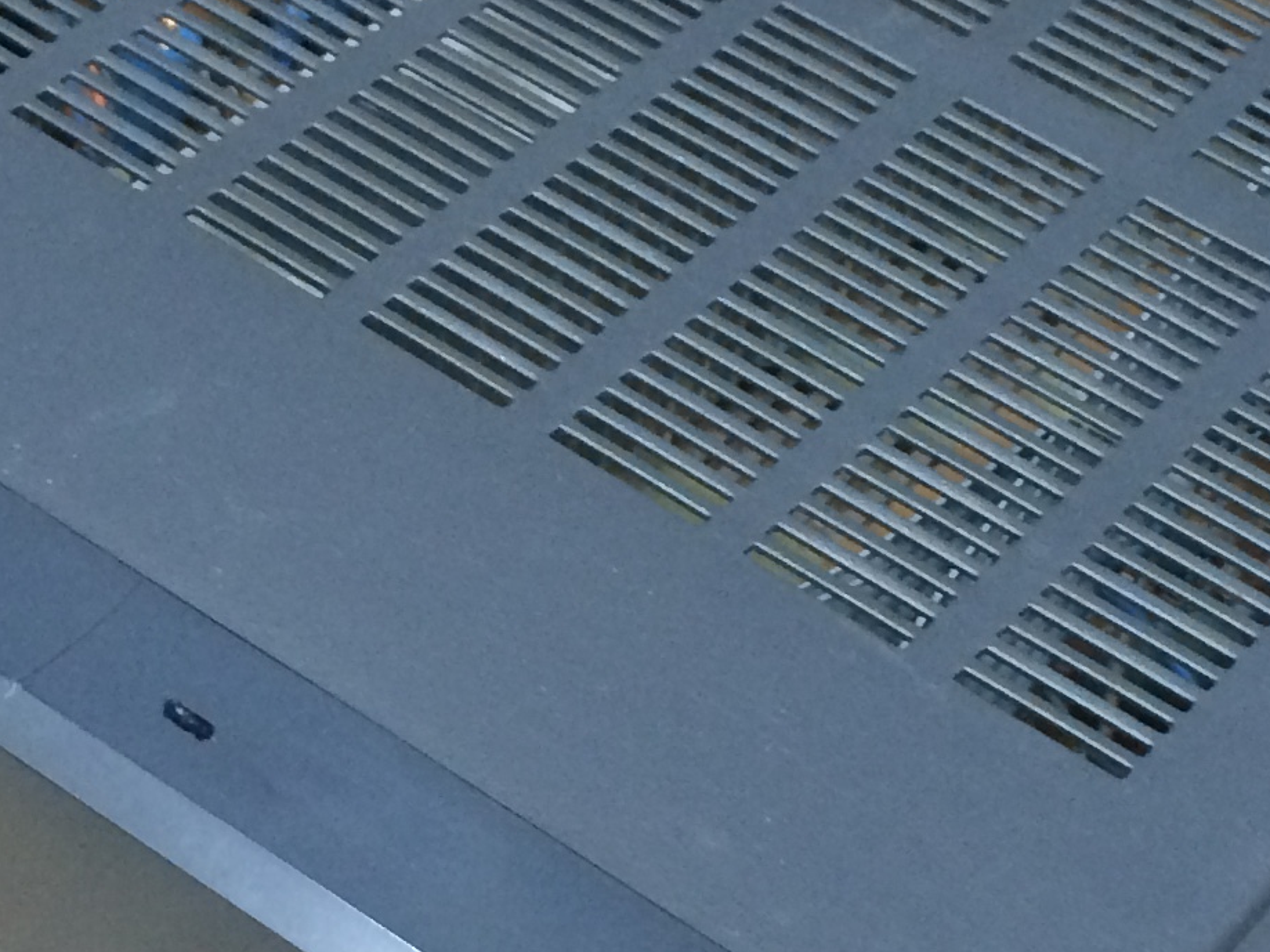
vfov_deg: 14.4
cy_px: 481
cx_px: 583
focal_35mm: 103
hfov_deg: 19.1
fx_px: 3778
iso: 250
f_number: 2.2
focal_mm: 4.15
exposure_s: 1/33
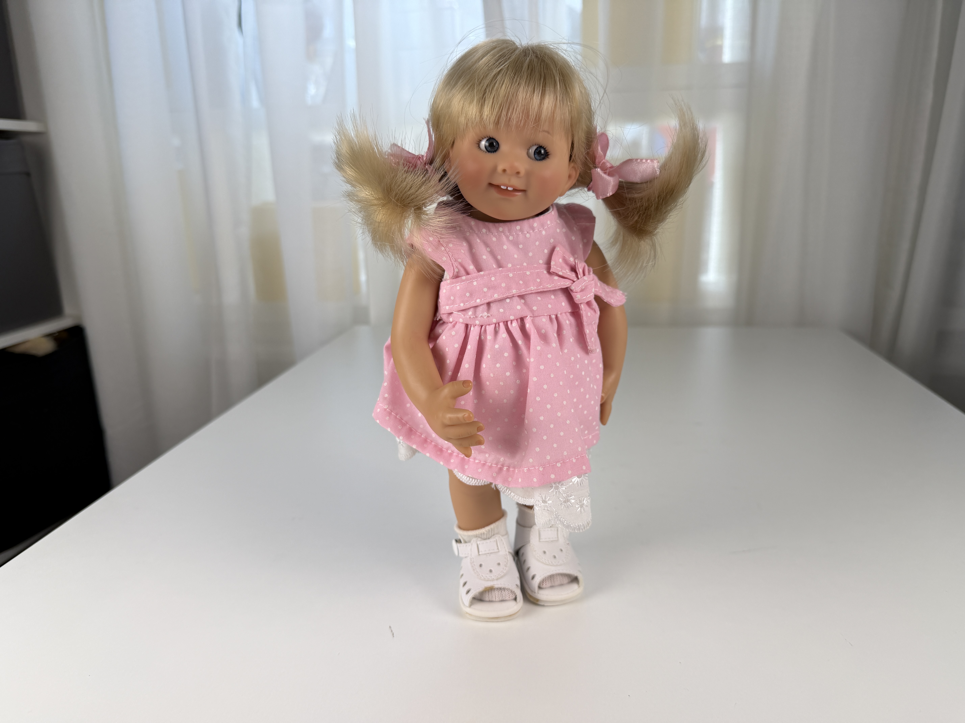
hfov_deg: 71.6
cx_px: 482
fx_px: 669
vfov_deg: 56.8
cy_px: 362
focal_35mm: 24
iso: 80
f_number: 1.78
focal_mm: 6.76
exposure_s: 1/308
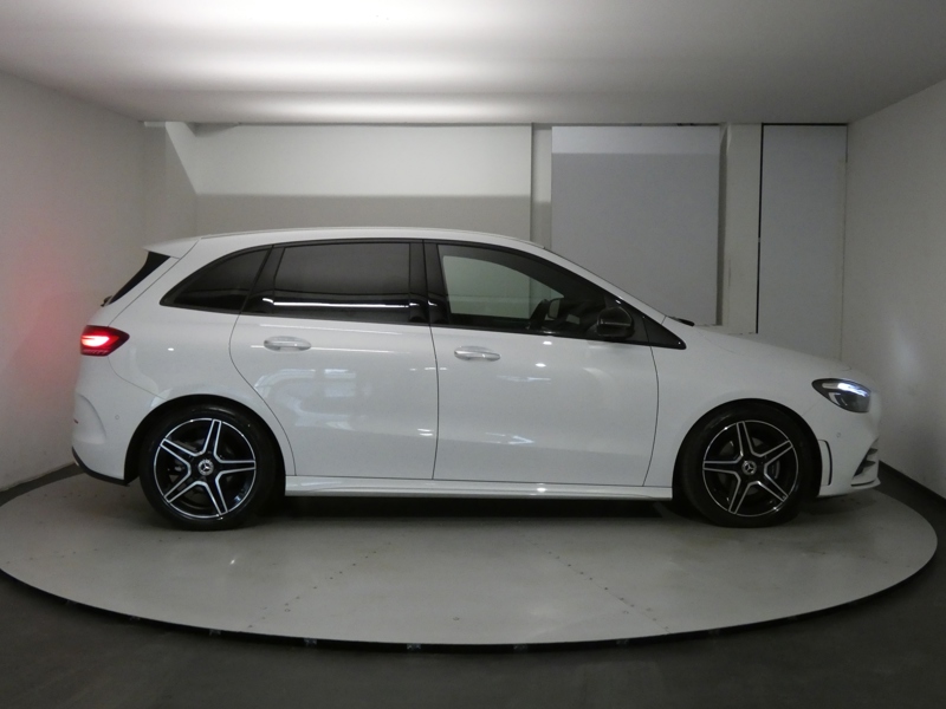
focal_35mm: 41
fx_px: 1120
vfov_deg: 35.1
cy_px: 354
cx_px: 473
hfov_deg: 45.8
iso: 800
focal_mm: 7.3
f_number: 3.6
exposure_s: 1/125
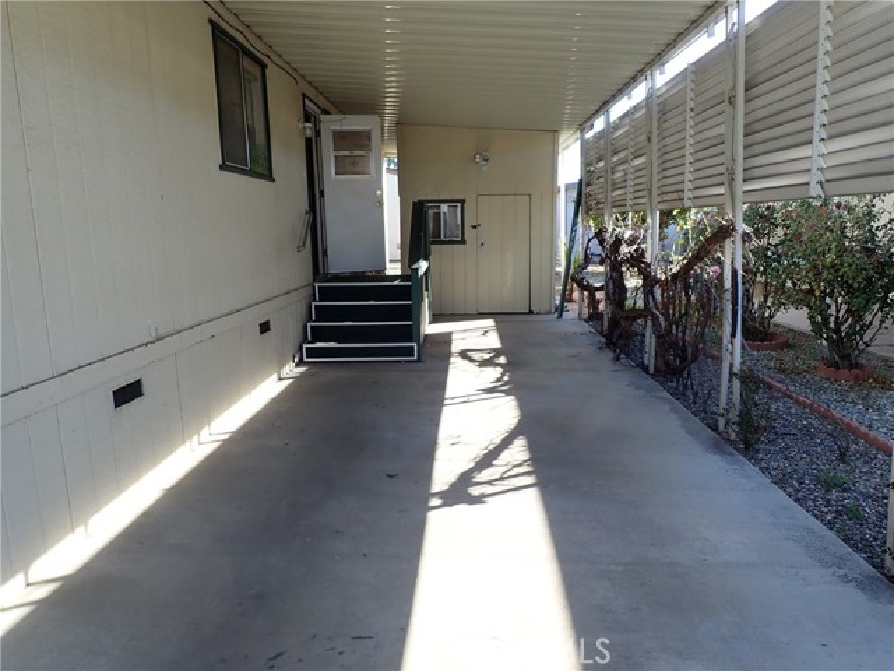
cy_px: 336
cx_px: 447
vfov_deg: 54.9
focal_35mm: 25
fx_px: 646
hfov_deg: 69.4
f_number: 2.8
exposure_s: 1/250
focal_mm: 4.5
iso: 100
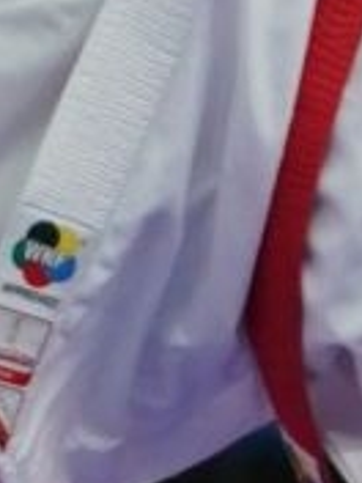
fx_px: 26088
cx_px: 1059
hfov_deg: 0.8
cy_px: -491
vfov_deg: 1.1
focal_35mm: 1871
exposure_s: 1/1000
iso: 1600
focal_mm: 127
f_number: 2.8
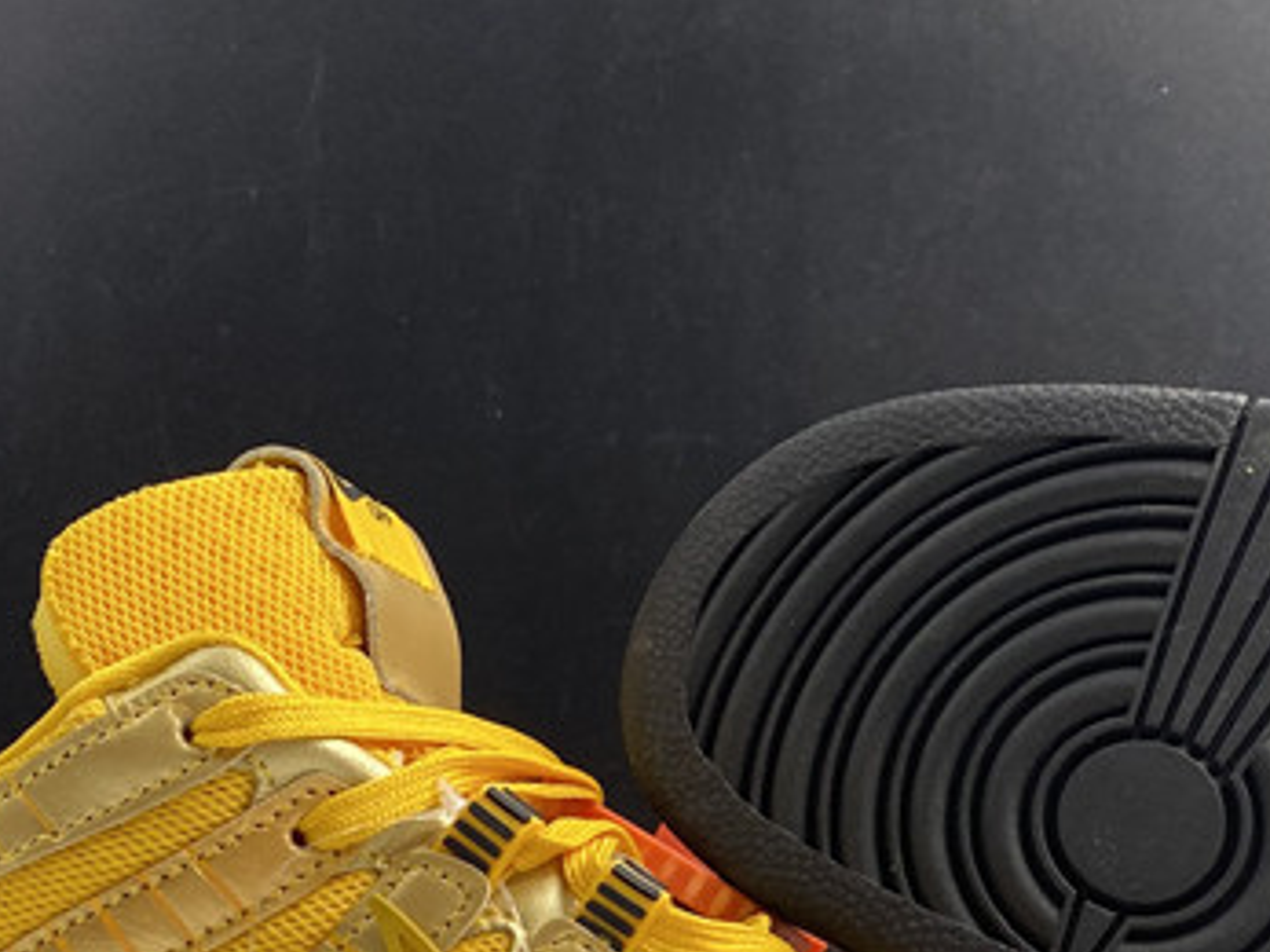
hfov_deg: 25.7
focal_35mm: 75
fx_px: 2751
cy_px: 1007
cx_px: 959
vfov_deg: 19.0
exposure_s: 1/100
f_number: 1.8
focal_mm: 4.25
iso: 64
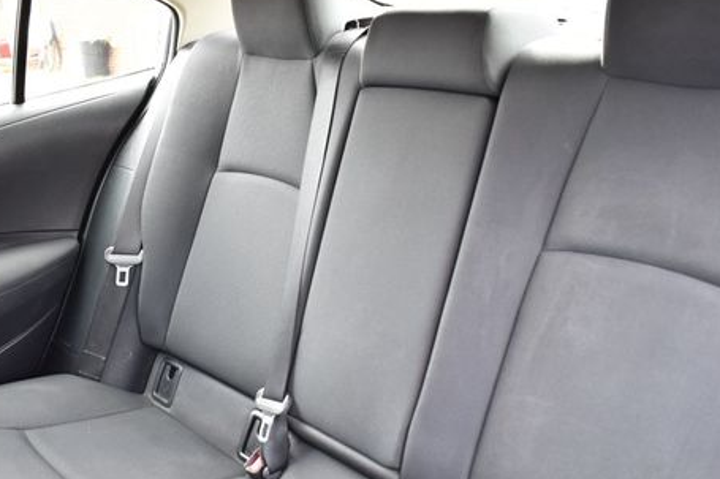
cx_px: 332
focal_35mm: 38
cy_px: 239
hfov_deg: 50.7
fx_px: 760
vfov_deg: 35.0
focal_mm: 18
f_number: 4
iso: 1000
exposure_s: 1/125
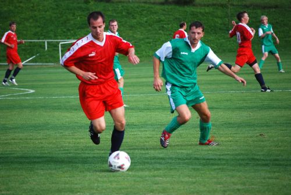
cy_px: 98
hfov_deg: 8.6
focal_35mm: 240
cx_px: 146
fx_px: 1943
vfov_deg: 5.7
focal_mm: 160
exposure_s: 1/500
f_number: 5.3
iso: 250
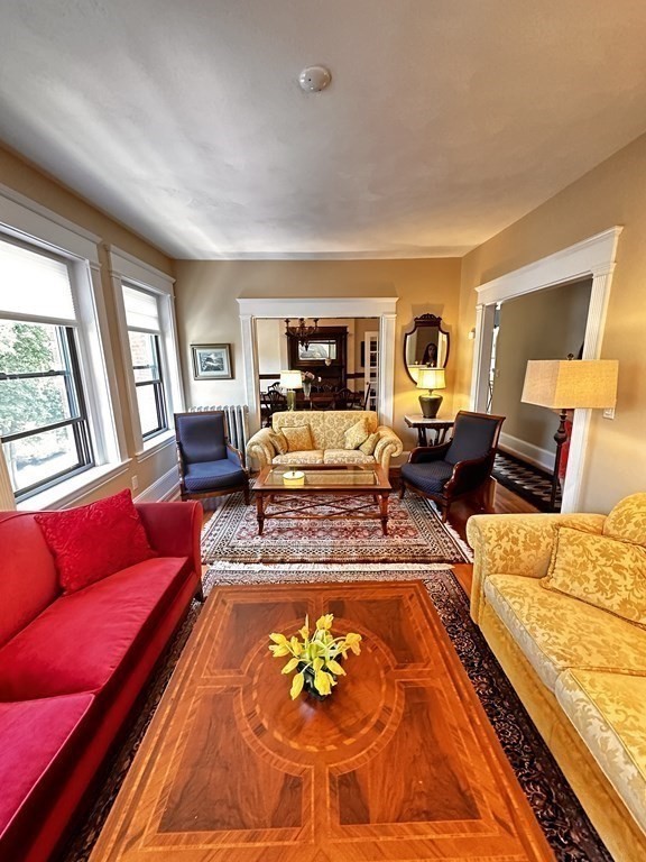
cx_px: 323
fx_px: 348
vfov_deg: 102.1
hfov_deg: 85.7
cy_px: 431
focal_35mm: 14
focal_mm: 2.22
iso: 800
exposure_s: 1/40
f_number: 2.2
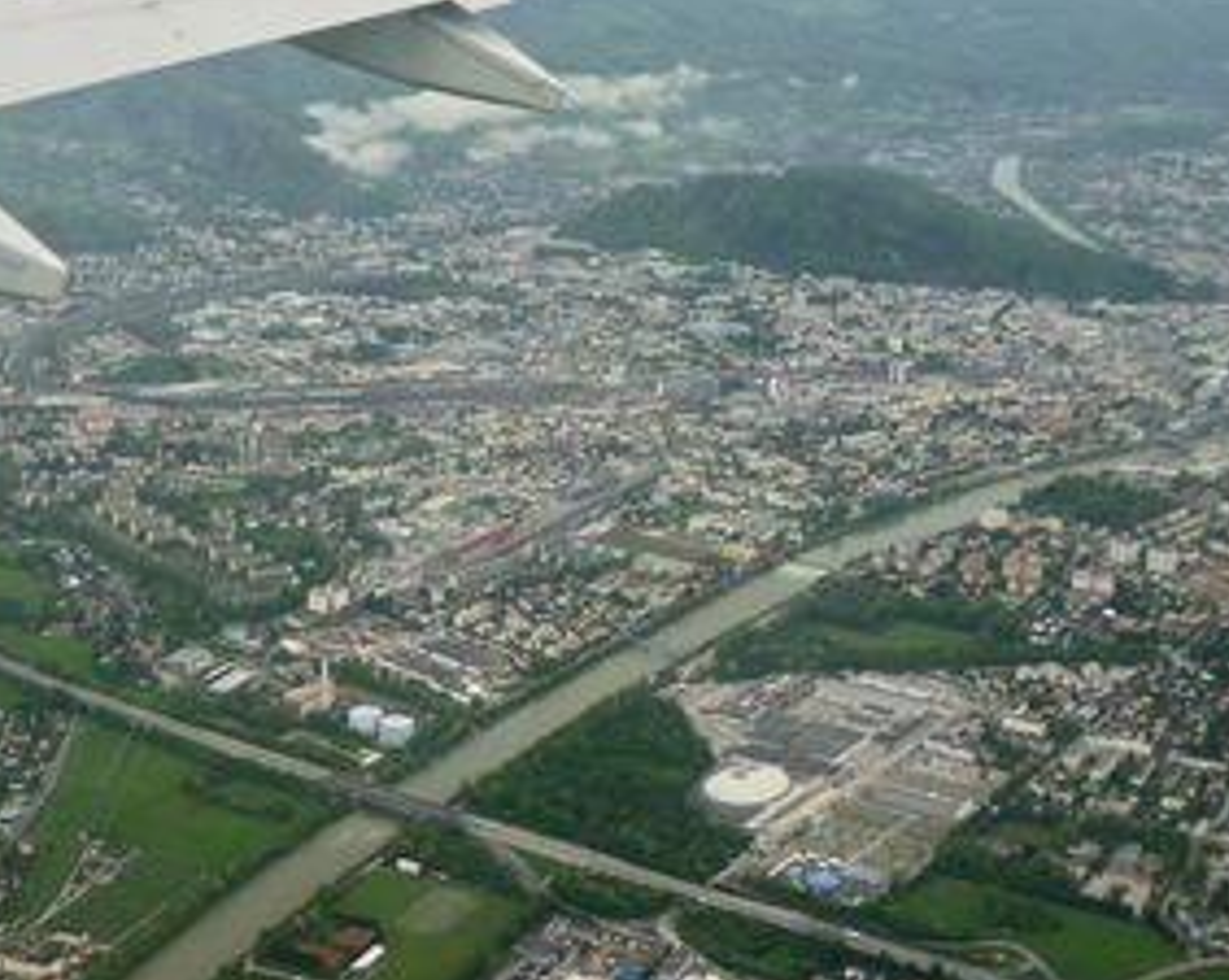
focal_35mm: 61
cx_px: 475
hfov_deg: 30.9
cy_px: 488
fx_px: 2216
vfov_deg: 24.9
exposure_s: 1/60
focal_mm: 7.8
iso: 80
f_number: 4.3
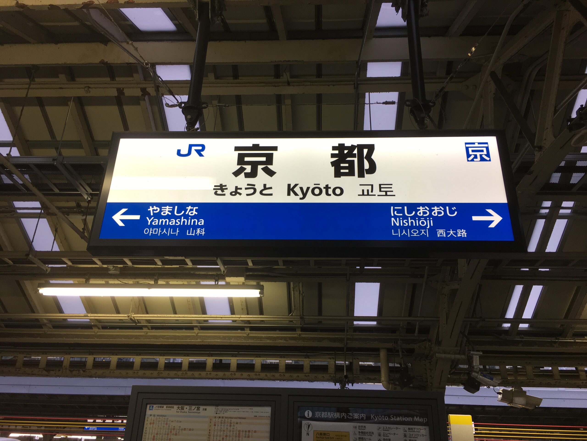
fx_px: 492
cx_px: 294
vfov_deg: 48.2
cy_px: 220
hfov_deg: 61.7
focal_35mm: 29
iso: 32
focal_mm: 4.15
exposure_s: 1/60
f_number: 2.2
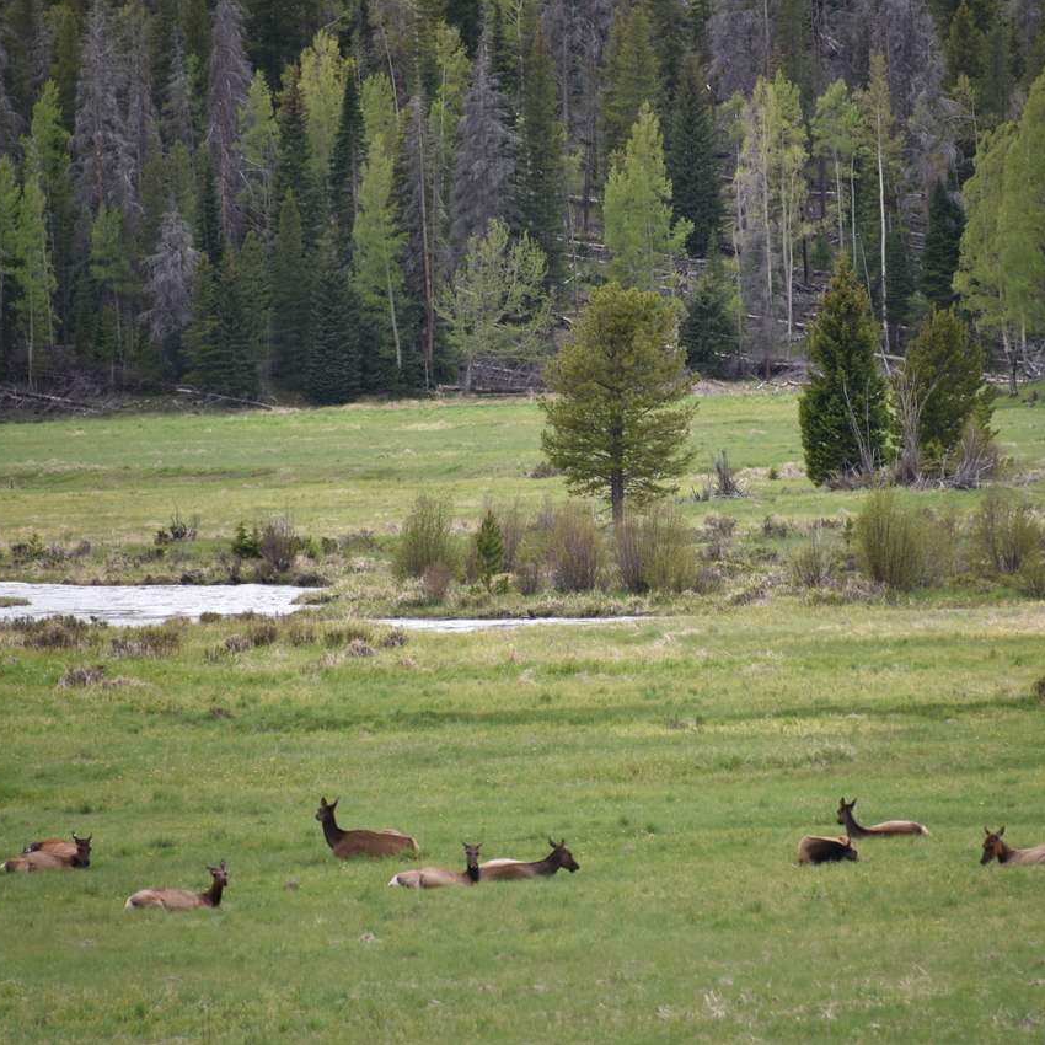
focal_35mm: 384
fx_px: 13115
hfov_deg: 4.6
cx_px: 595
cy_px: 521
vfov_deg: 4.6
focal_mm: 300
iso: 320
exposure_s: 1/640
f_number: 5.6
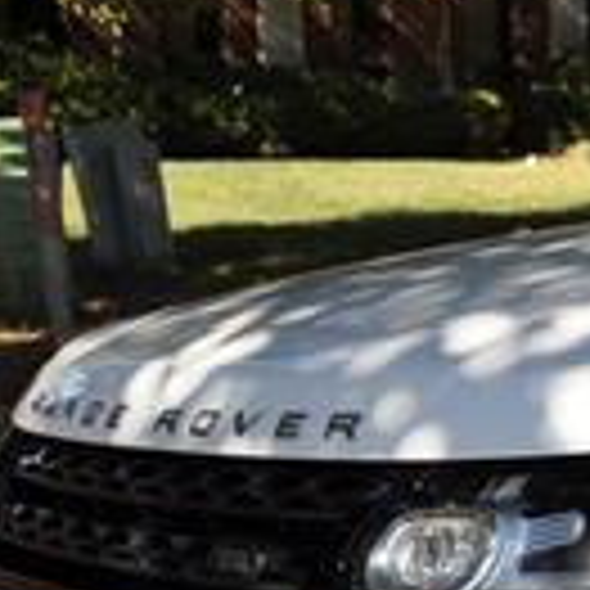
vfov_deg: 17.5
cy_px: 543
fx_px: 1890
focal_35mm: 98
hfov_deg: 15.7
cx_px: 982
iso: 200
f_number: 8
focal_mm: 20
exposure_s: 1/320
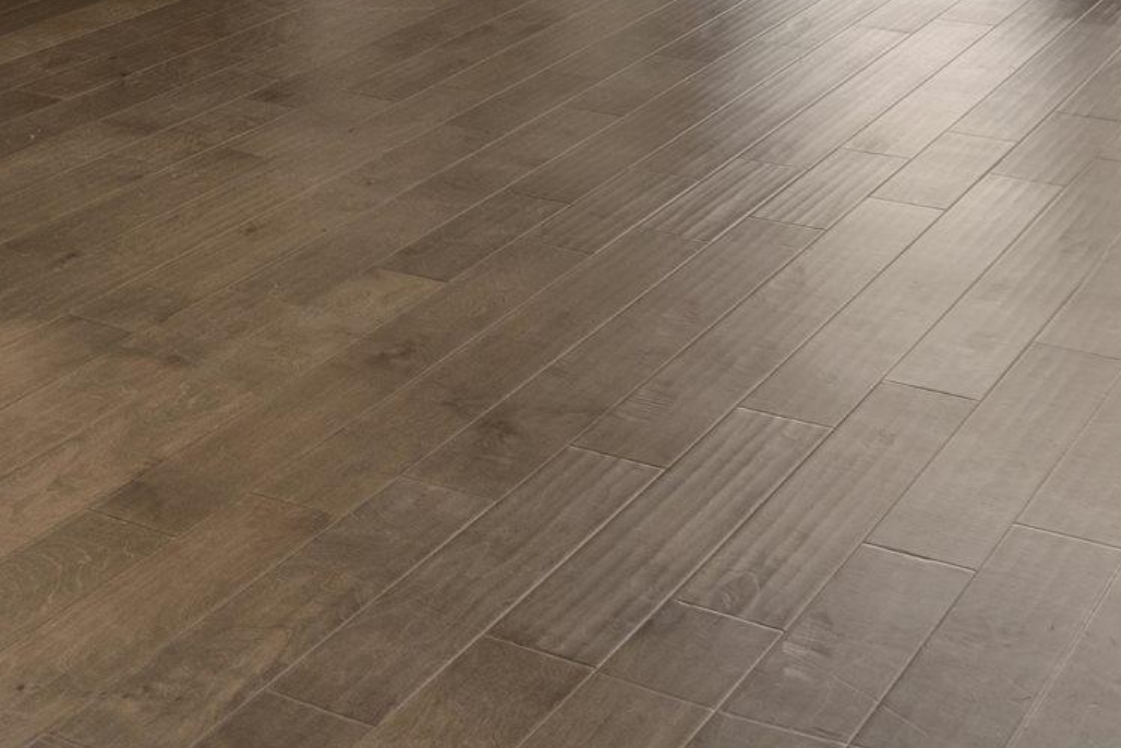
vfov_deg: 15.2
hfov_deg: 24.1
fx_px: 2429
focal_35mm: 78
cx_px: -156
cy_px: -594
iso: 200
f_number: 11
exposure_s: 1/4
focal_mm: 19
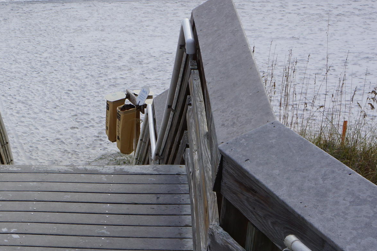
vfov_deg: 14.3
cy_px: 198
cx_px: -3
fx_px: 995
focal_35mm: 95
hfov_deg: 20.7
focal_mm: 25
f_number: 13
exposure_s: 1/125
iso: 100
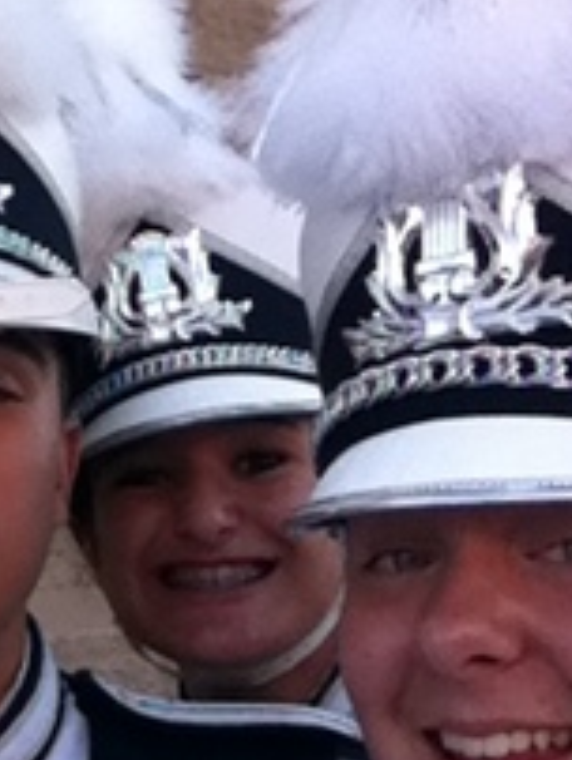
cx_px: -53
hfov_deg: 17.2
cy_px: 470
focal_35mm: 83
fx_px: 1825
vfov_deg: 23.5
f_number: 2.4
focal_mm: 3.85
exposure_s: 1/381
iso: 125
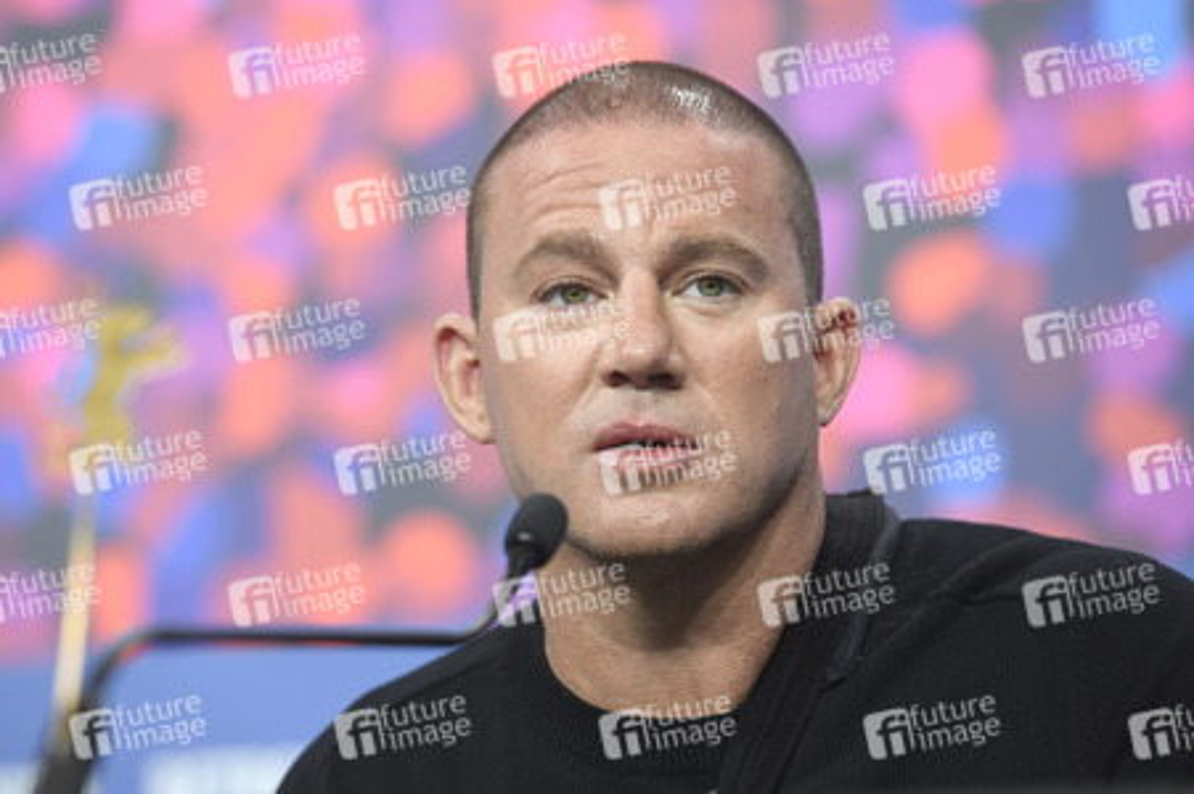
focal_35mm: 170
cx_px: 597
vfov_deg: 8.1
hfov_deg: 12.1
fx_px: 5634
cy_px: 397
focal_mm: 170
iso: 1000
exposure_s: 1/250
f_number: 4
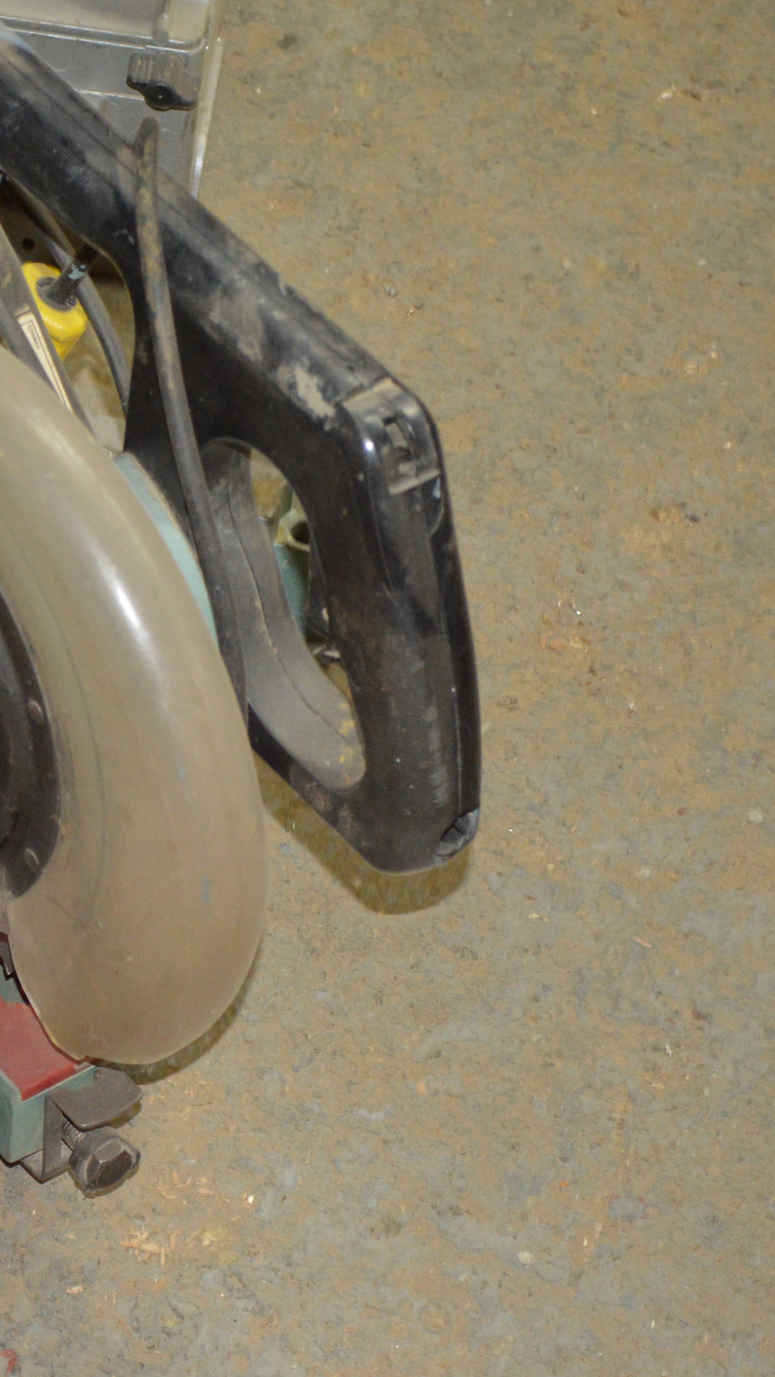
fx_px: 3902
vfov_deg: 20.0
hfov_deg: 11.0
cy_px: 687
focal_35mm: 107
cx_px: -260
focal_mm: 45
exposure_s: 1/30
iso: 2000
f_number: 5.3
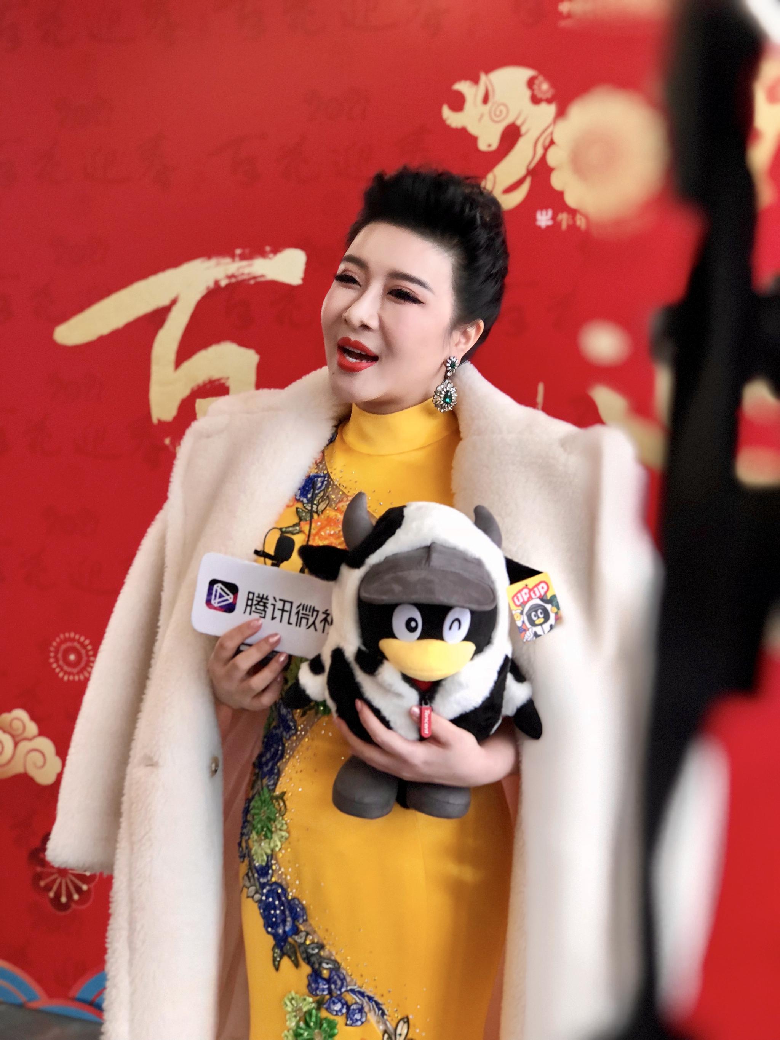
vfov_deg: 33.8
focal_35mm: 57
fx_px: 1713
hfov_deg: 25.7
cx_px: 390
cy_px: 520
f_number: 2.8
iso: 200
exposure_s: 1/60
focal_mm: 6.6
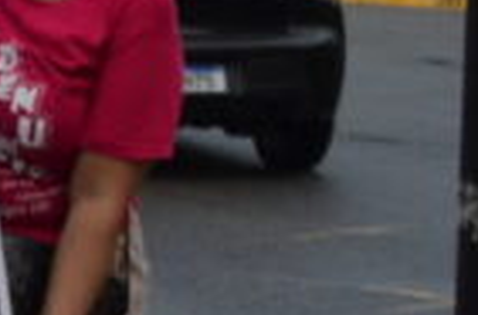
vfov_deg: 5.2
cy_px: 315
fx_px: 3467
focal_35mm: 262
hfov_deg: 6.7
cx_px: -1214
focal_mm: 24
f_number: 8
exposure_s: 1/250
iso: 140
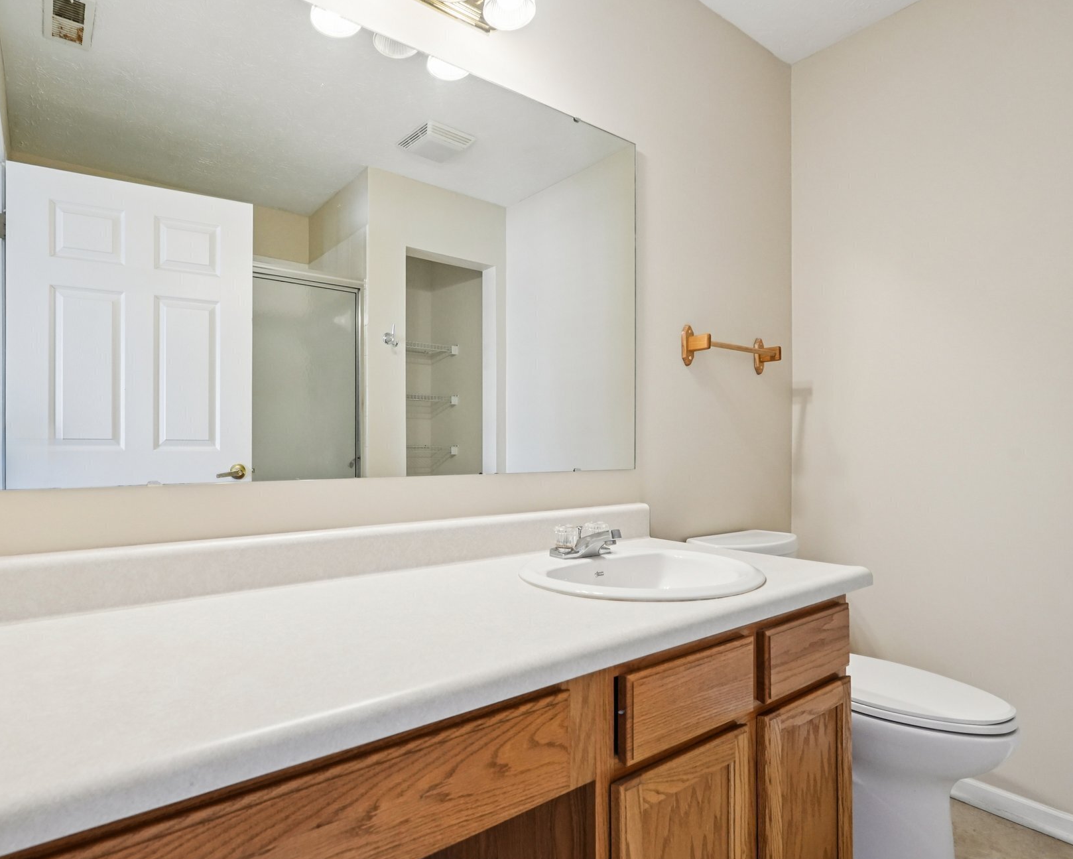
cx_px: 433
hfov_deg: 82.3
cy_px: 440
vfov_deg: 70.9
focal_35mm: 19
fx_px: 603
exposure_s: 1/30
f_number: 8
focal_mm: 16
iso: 1250
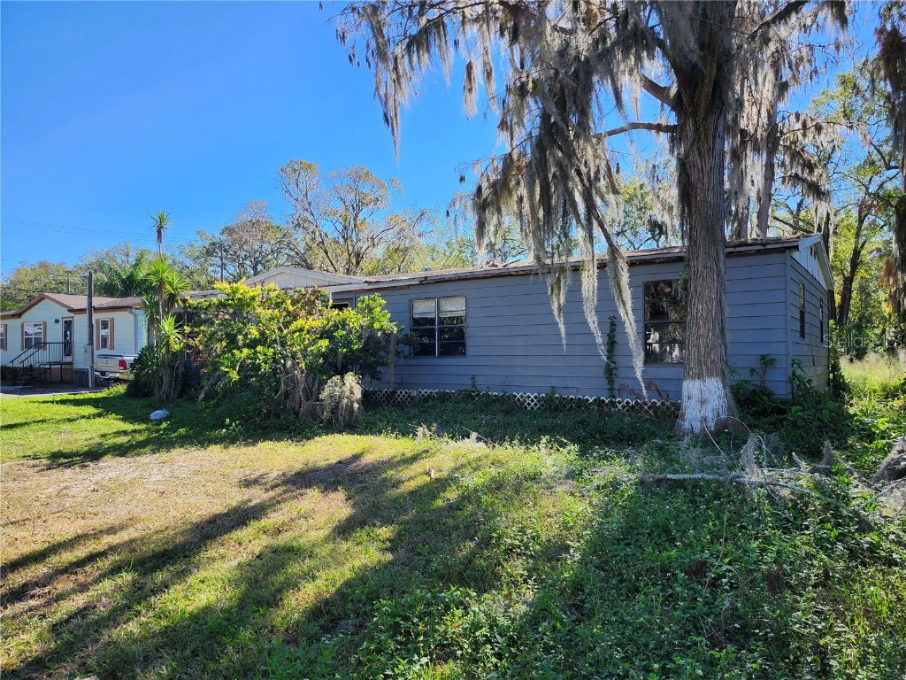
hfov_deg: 73.9
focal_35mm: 23
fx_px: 602
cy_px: 340
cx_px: 453
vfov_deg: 58.9
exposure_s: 1/818
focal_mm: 5.54
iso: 25
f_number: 1.8
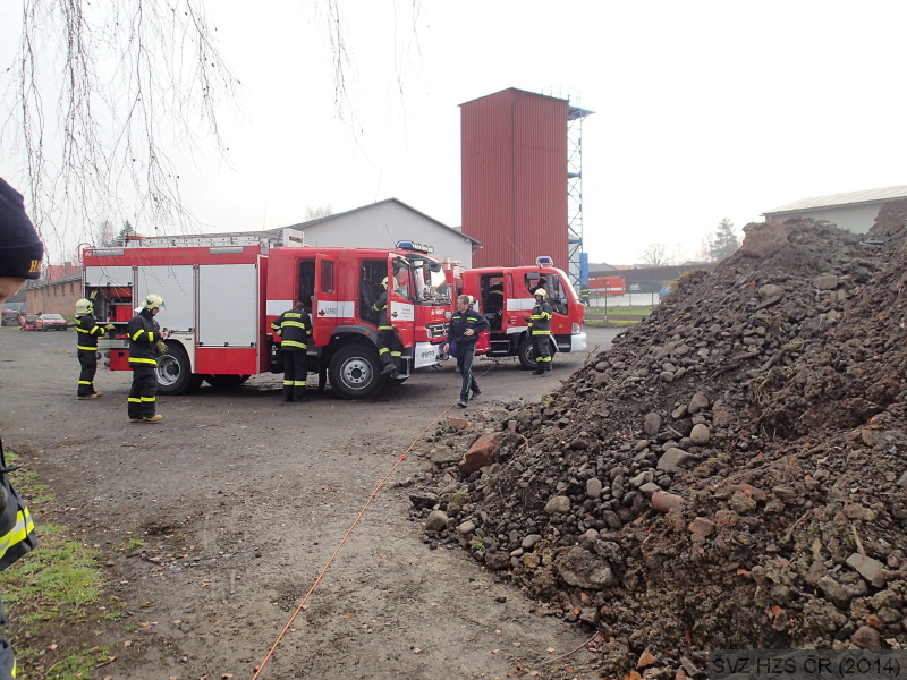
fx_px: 655
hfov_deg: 69.4
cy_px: 340
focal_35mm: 25
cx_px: 454
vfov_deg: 54.9
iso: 200
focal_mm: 4.5
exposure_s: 1/800
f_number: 2.8
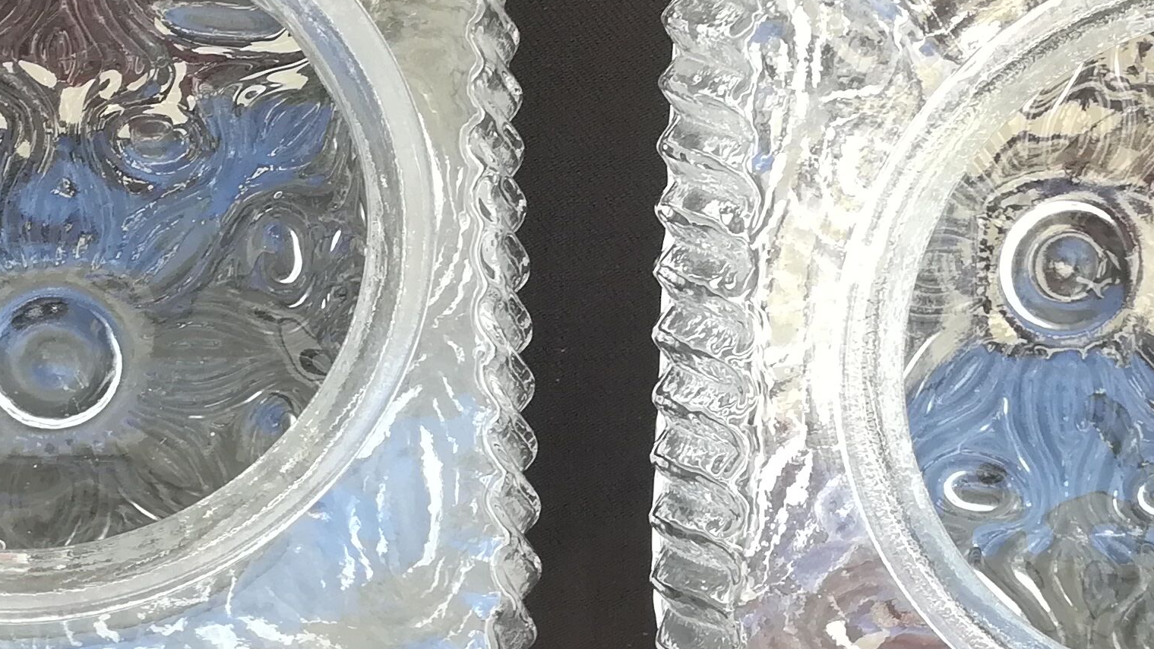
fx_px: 2264
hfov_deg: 28.6
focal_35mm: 74
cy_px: 198
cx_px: 518
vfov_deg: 16.3
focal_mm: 3.83
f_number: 2.2
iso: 80
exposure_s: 1/100
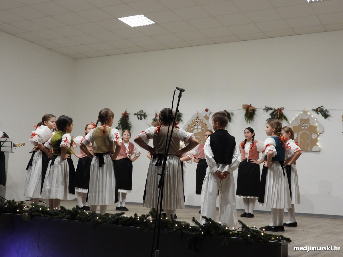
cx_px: 172
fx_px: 466
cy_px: 128
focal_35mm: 47
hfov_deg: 40.4
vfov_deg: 30.9
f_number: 3.2
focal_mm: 8.5
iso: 320
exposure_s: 1/30
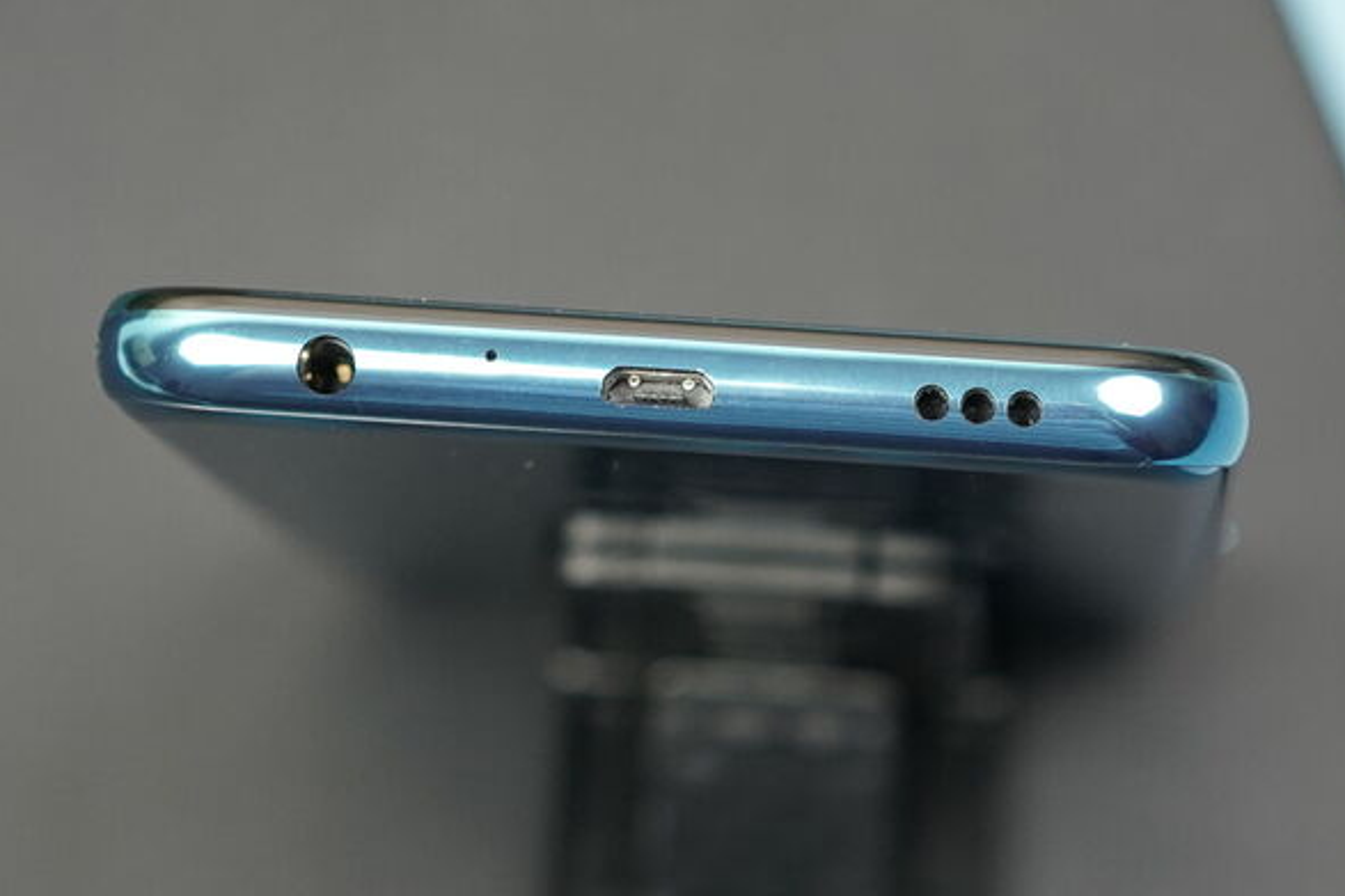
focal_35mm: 90
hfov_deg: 22.6
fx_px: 3361
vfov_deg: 15.2
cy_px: 419
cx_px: 714
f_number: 4
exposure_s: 1/160
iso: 1000
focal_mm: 55
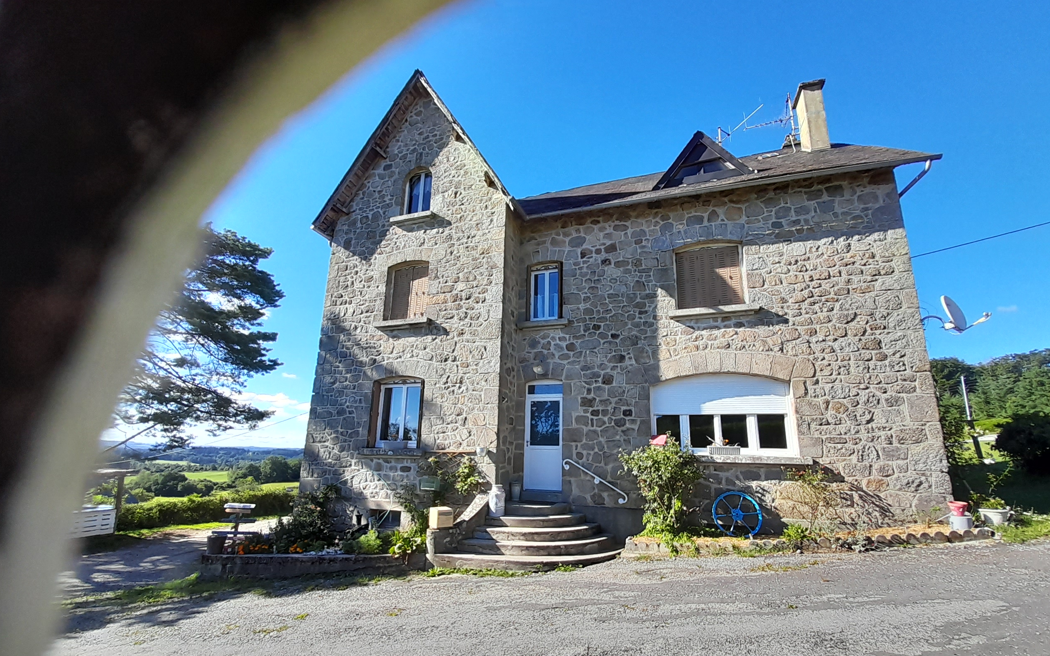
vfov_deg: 78.4
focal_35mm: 14
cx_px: 522
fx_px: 401
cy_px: 363
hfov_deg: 105.3
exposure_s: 1/546
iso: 40
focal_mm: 1.13
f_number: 2.2
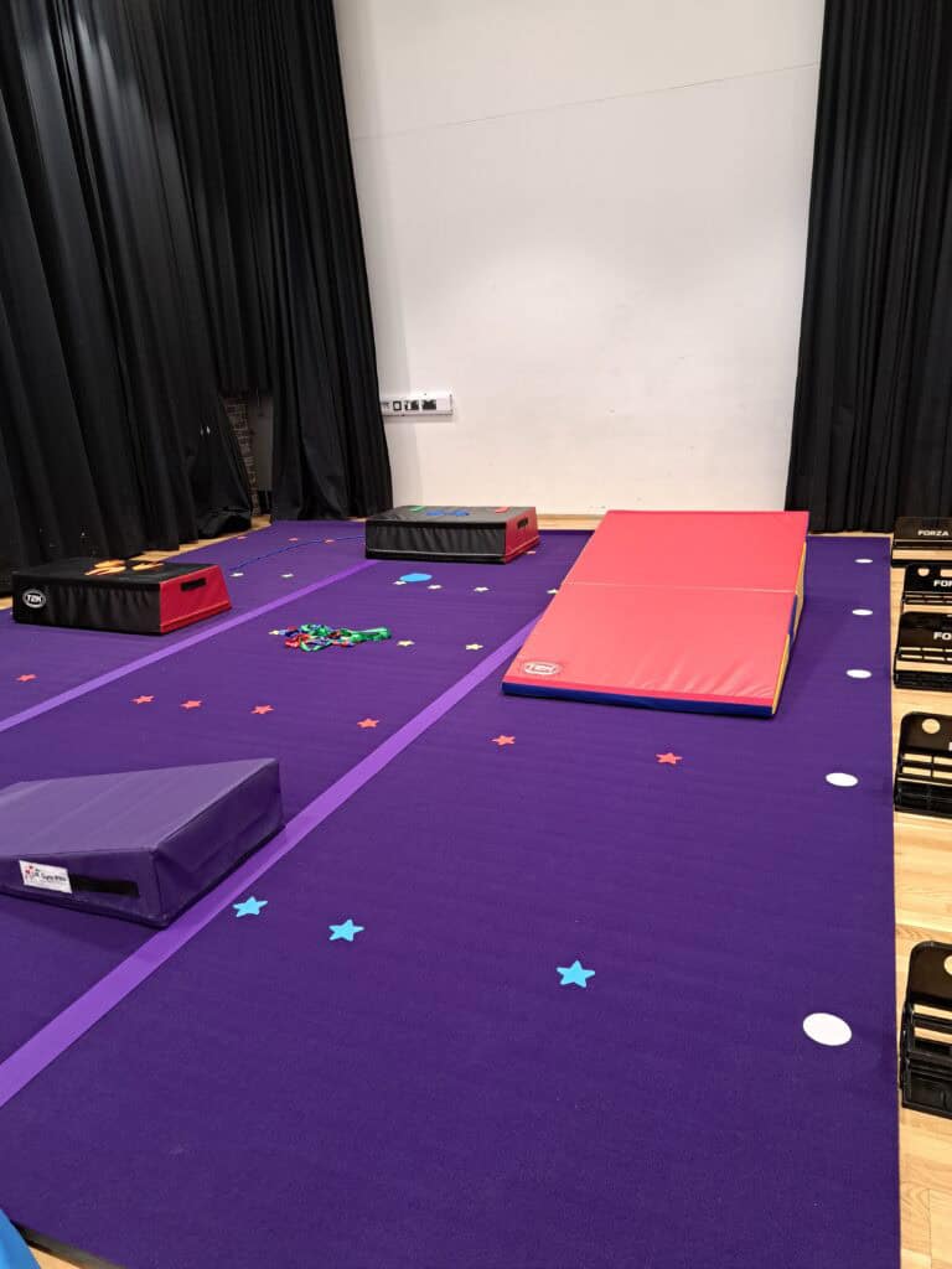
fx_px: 880
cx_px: 476
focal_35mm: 24
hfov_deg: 56.8
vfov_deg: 71.6
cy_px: 634
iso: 250
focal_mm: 5.2
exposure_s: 1/50
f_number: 1.8
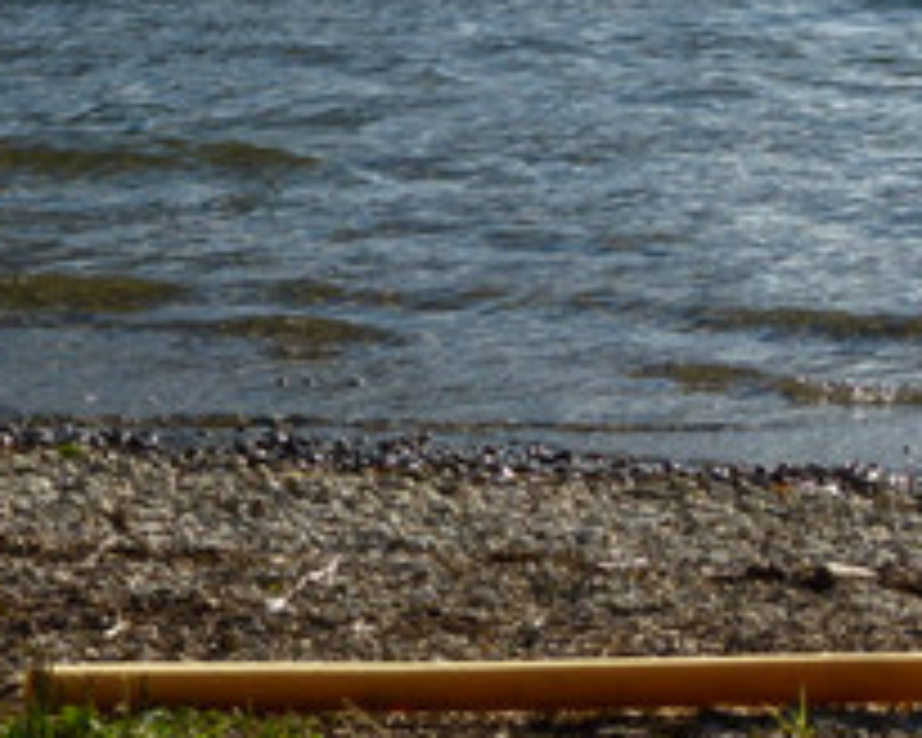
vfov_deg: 6.8
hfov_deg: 8.4
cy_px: -79
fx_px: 6222
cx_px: 913
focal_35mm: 228
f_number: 4.9
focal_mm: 16
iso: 100
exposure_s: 1/800
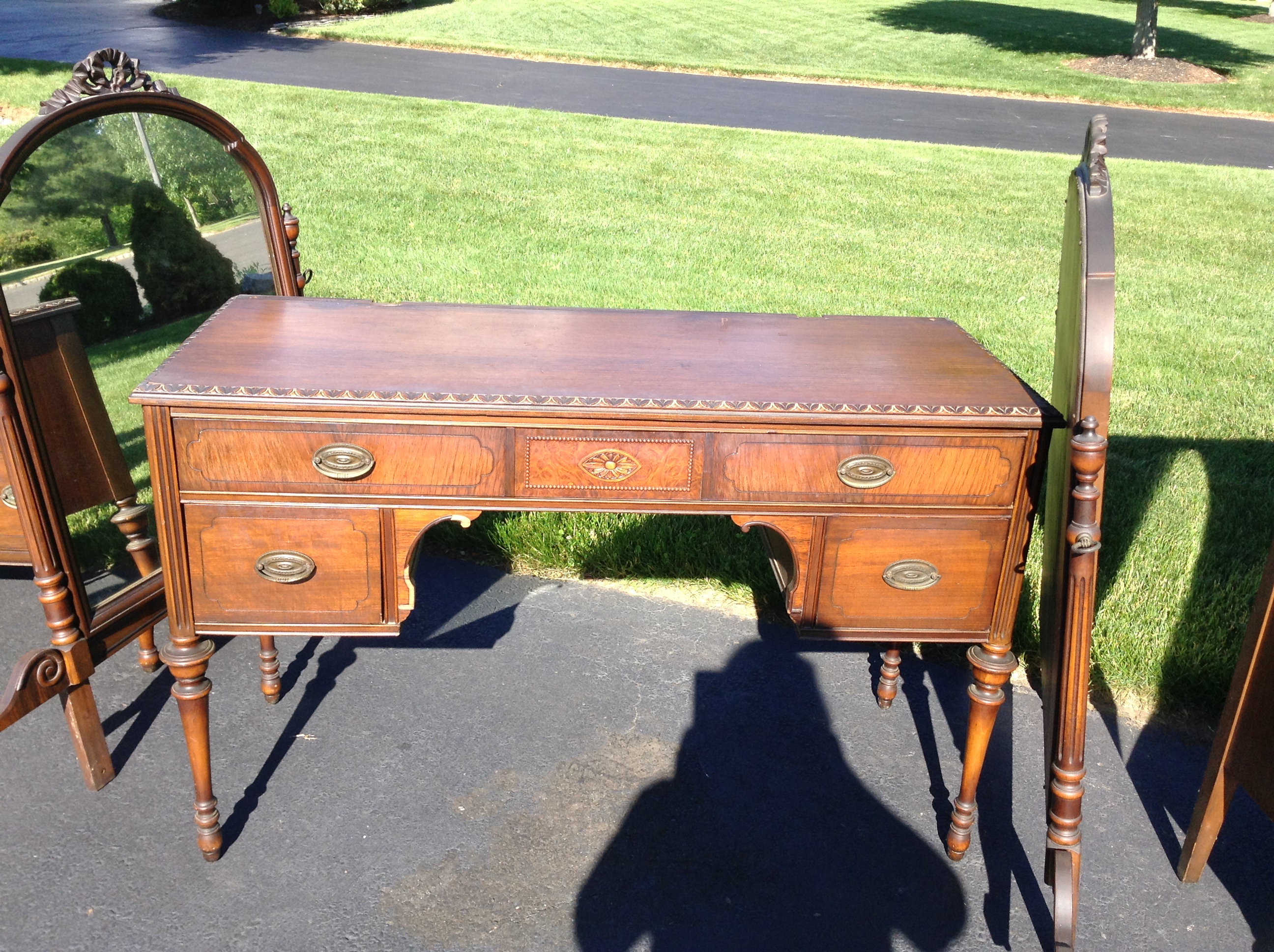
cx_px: 637
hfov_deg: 55.4
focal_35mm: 33
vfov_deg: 42.8
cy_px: 476
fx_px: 1213
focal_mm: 3.3
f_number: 2.4
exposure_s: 1/386
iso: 32
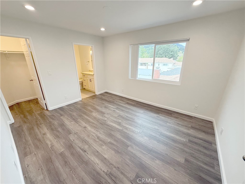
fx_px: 99
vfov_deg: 85.7
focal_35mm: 14
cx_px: 122
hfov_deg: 102.1
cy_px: 92
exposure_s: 1/120
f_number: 2.2
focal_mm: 2.22
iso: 160
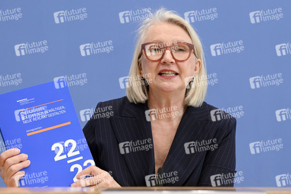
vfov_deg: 15.7
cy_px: 97
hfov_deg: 23.4
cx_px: 145
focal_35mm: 87
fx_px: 703
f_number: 5
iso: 3200
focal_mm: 86
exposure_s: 1/640
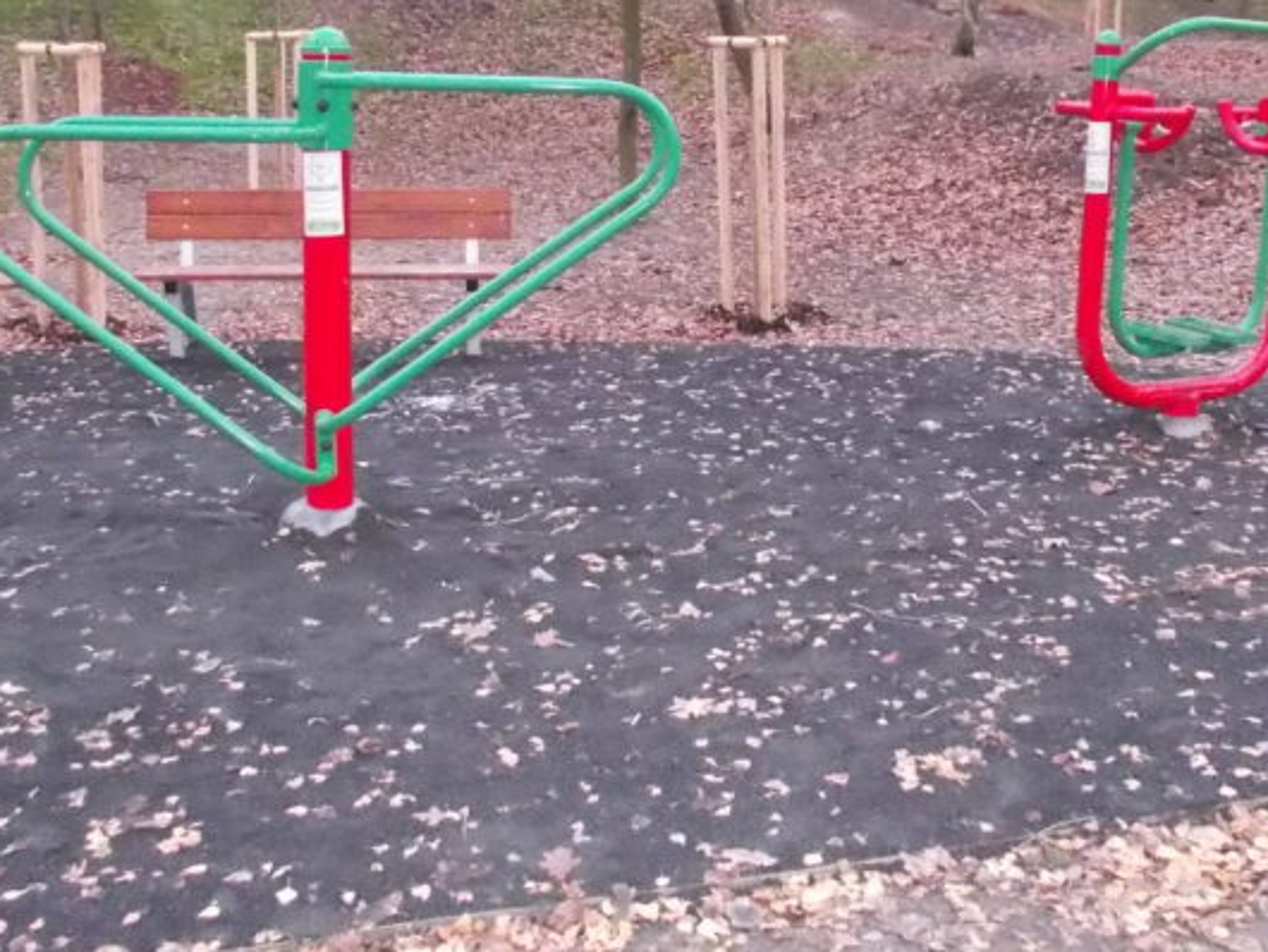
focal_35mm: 42
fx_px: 1539
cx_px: 658
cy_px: 304
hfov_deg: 44.8
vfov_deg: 34.0
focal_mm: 4.1
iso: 800
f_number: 3.3
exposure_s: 1/25
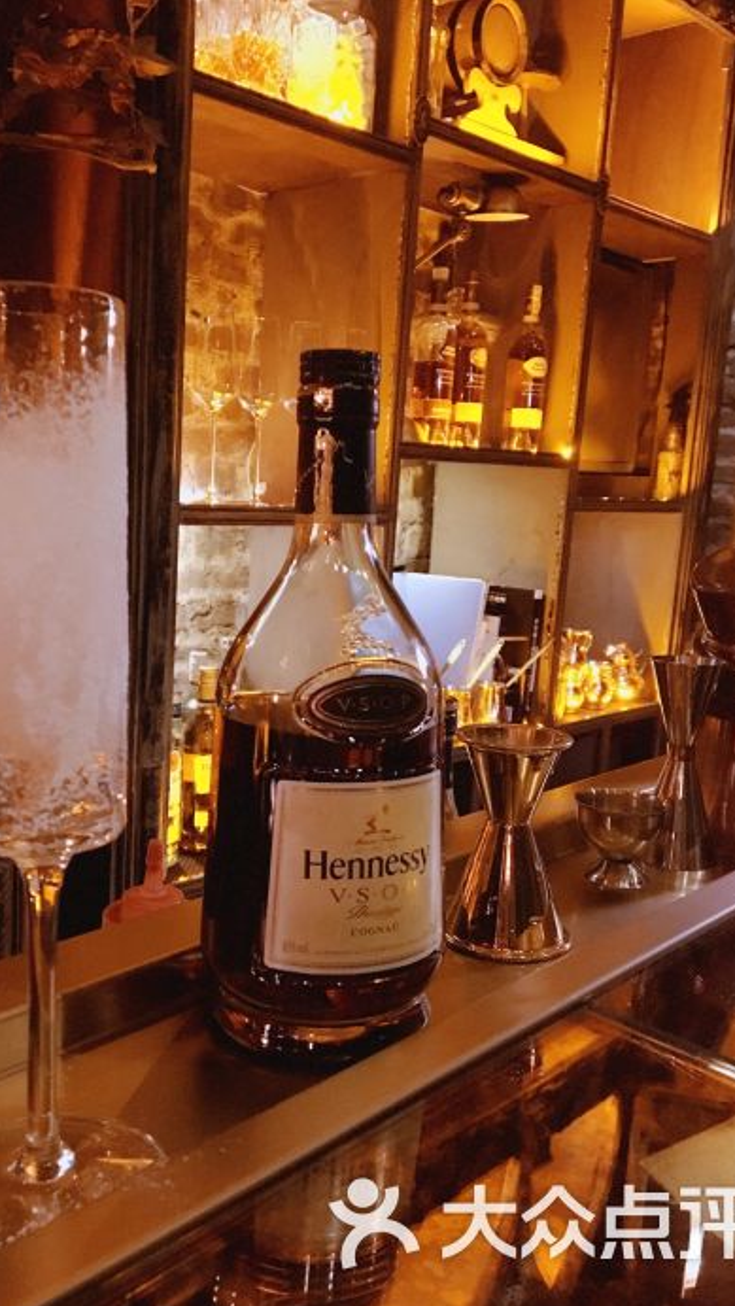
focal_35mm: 32
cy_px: 660
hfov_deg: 36.6
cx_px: 307
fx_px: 1108
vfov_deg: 61.0
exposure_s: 1/17
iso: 640
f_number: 2.2
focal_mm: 4.15
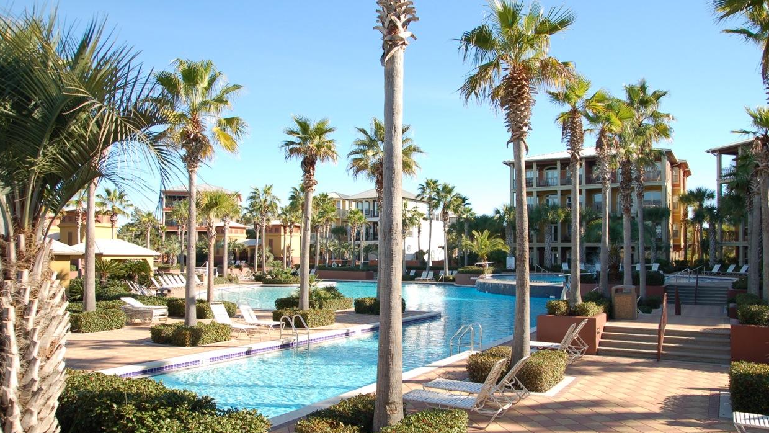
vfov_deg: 42.1
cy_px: 244
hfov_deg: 68.8
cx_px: 393
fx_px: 562
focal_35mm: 28
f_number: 8
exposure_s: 1/200
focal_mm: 17
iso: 200
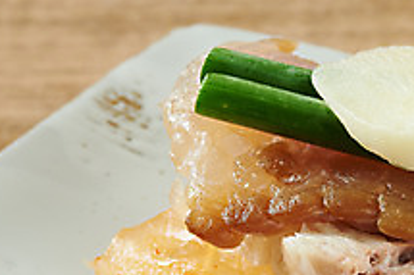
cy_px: 215
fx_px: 3367
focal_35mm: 293
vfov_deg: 4.7
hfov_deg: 7.0
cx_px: 332
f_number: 22
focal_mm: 105
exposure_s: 1/125
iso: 250
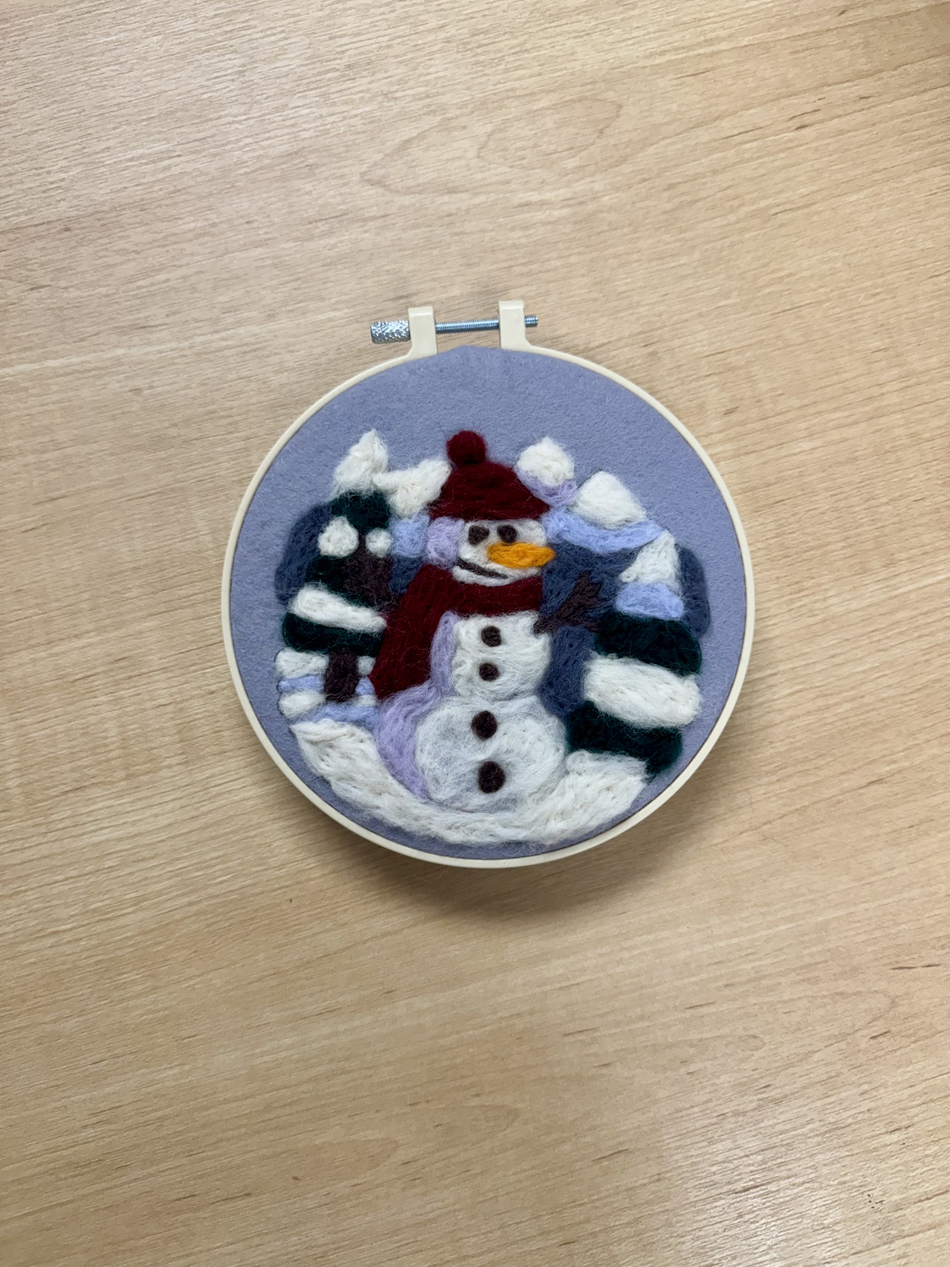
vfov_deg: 71.6
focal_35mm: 24
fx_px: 878
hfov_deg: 56.8
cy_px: 634
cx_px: 475
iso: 200
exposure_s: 1/120
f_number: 1.78
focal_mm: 6.76
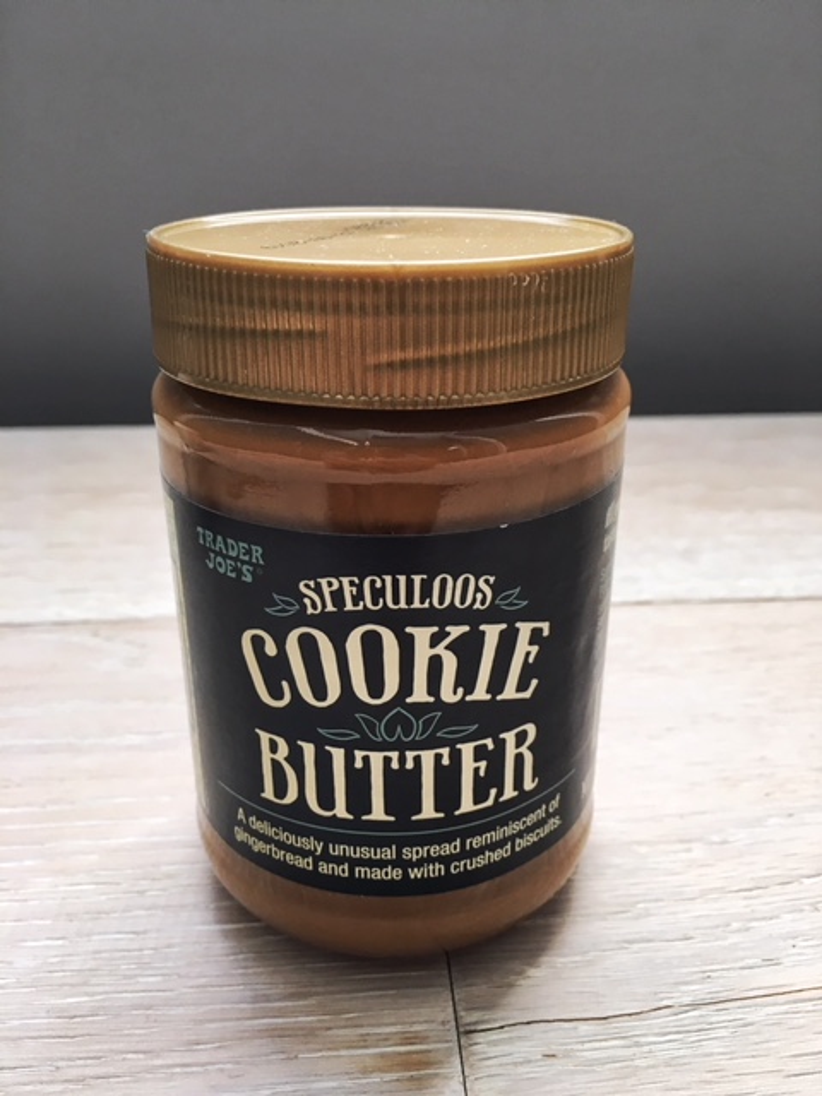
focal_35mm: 29
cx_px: 411
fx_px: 918
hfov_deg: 48.2
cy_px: 548
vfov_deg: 61.7
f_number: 2.2
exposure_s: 1/30
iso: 25
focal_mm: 4.15
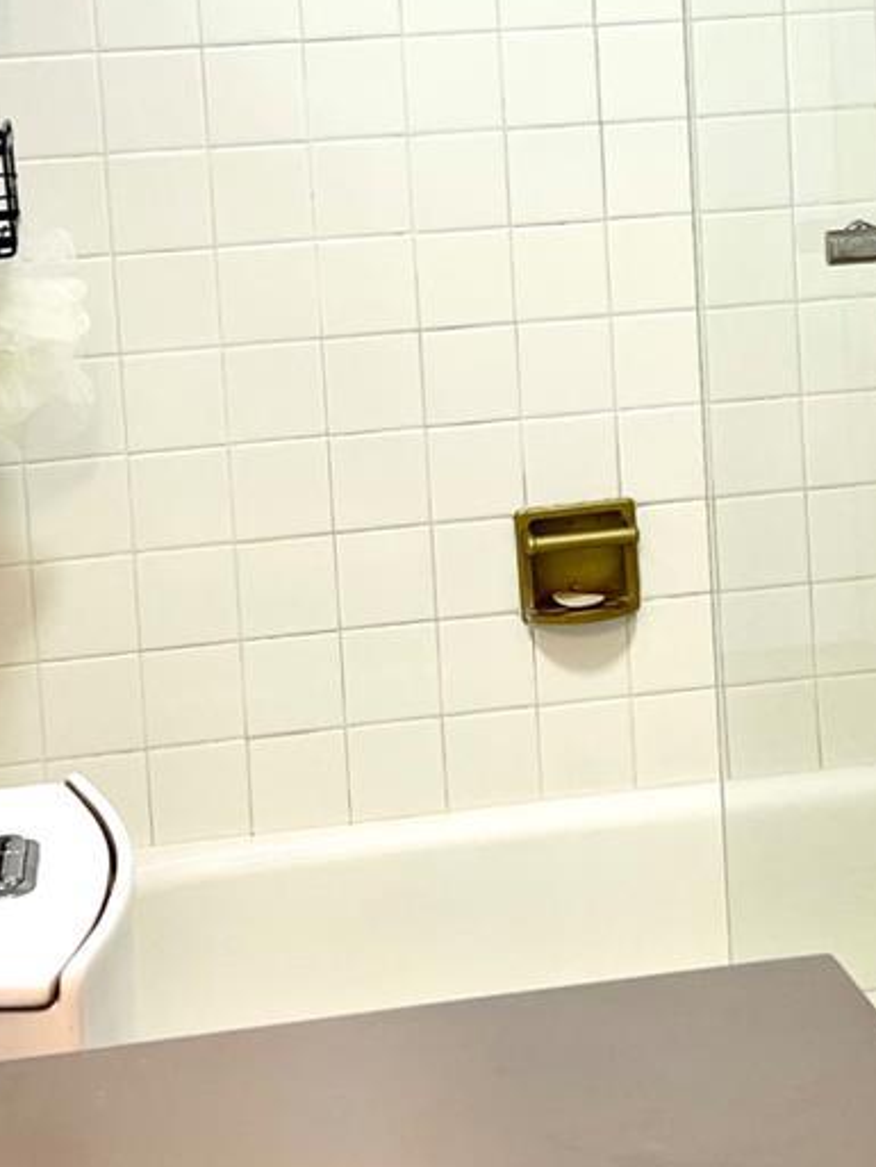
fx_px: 2563
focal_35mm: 76
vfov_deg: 25.2
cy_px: 221
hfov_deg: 19.4
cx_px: 552
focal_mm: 5.7
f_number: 1.5
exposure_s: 1/120
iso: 125
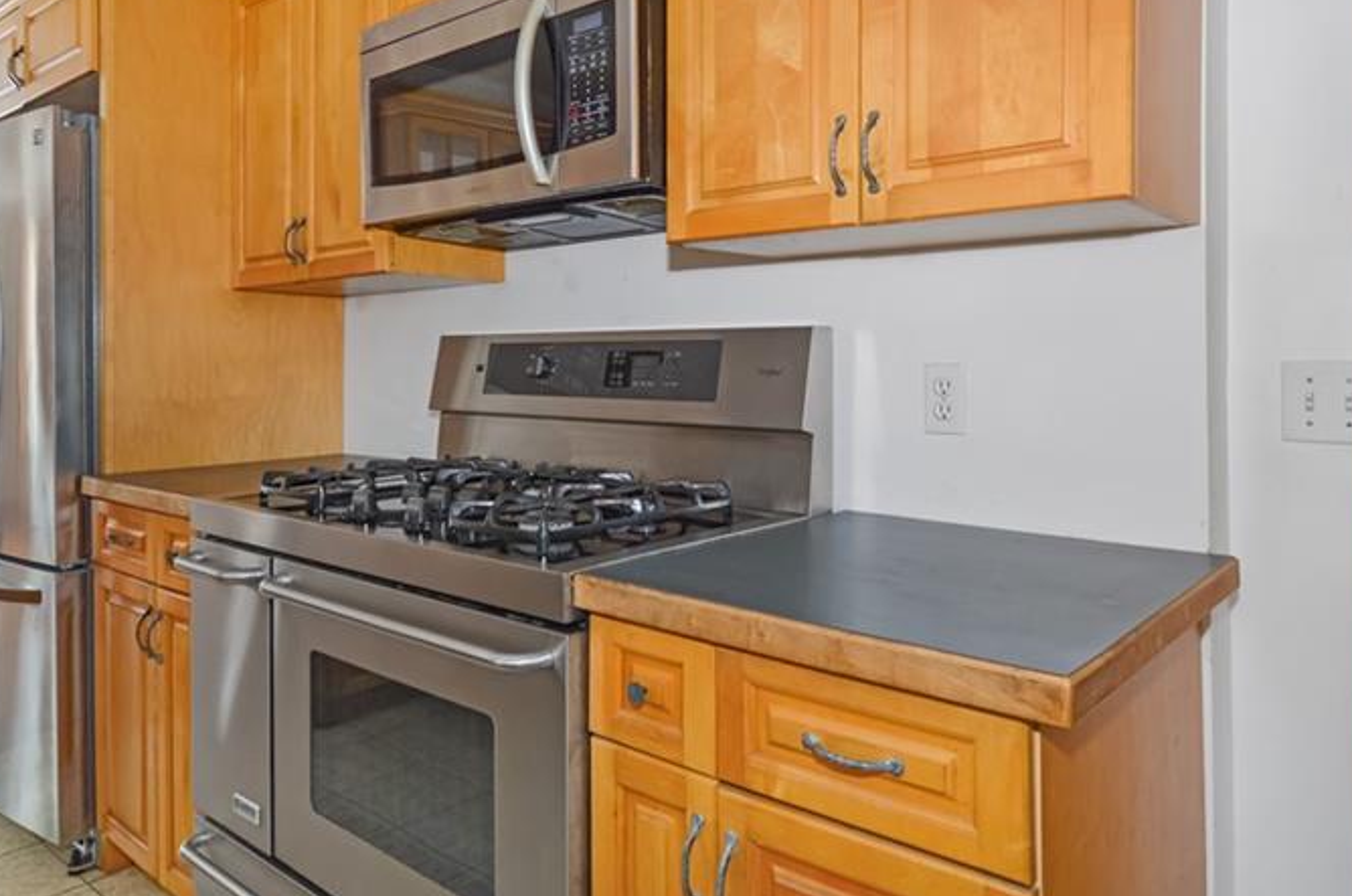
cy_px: 305
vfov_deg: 53.9
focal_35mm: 23
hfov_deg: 76.2
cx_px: 666
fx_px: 862
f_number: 4.5
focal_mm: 10
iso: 500
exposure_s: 1/60
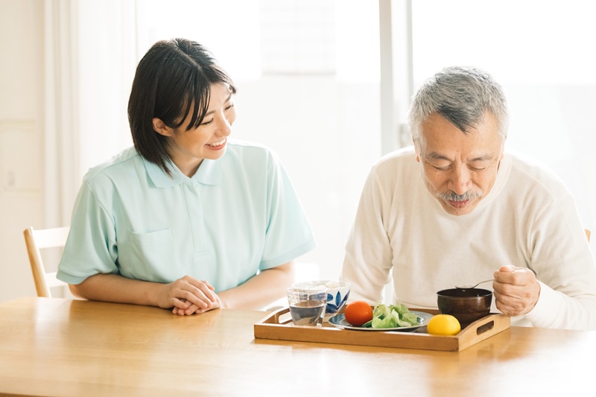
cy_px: 198
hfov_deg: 15.8
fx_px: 2152
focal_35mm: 130
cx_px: 298
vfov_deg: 10.5
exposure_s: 1/250
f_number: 3.5
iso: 2800
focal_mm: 130
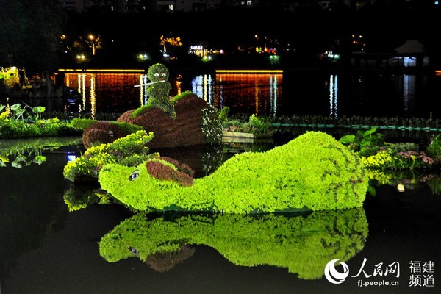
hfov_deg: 28.1
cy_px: 147
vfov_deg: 18.9
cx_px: 220
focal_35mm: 72
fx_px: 882
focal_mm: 48
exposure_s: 1/8
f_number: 4.8
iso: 3200
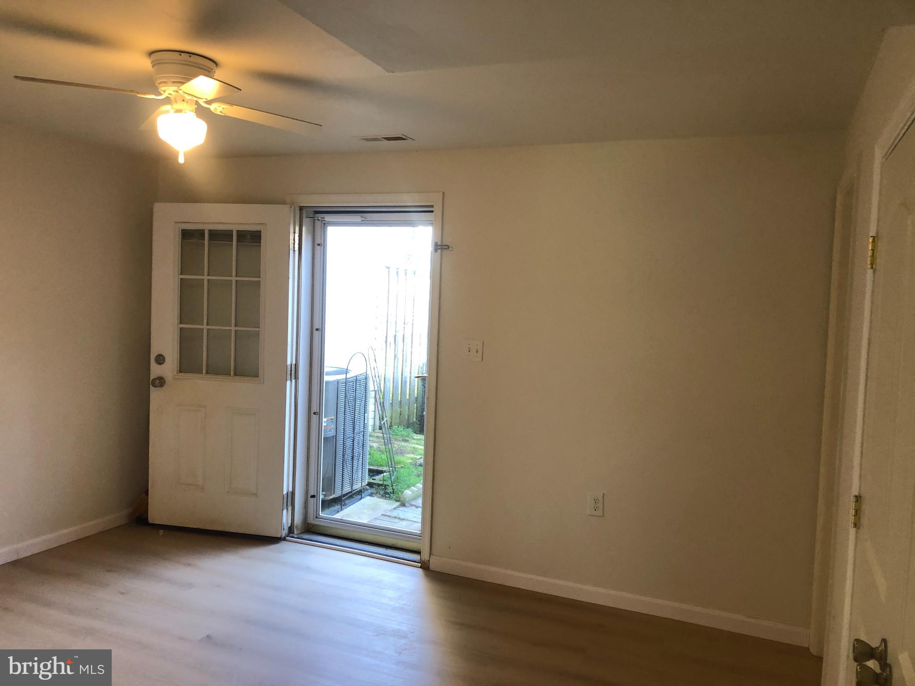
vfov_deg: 49.7
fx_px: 740
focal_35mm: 28
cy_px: 343
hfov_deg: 63.4
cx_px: 458
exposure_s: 1/30
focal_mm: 3.99
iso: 32
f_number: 1.8
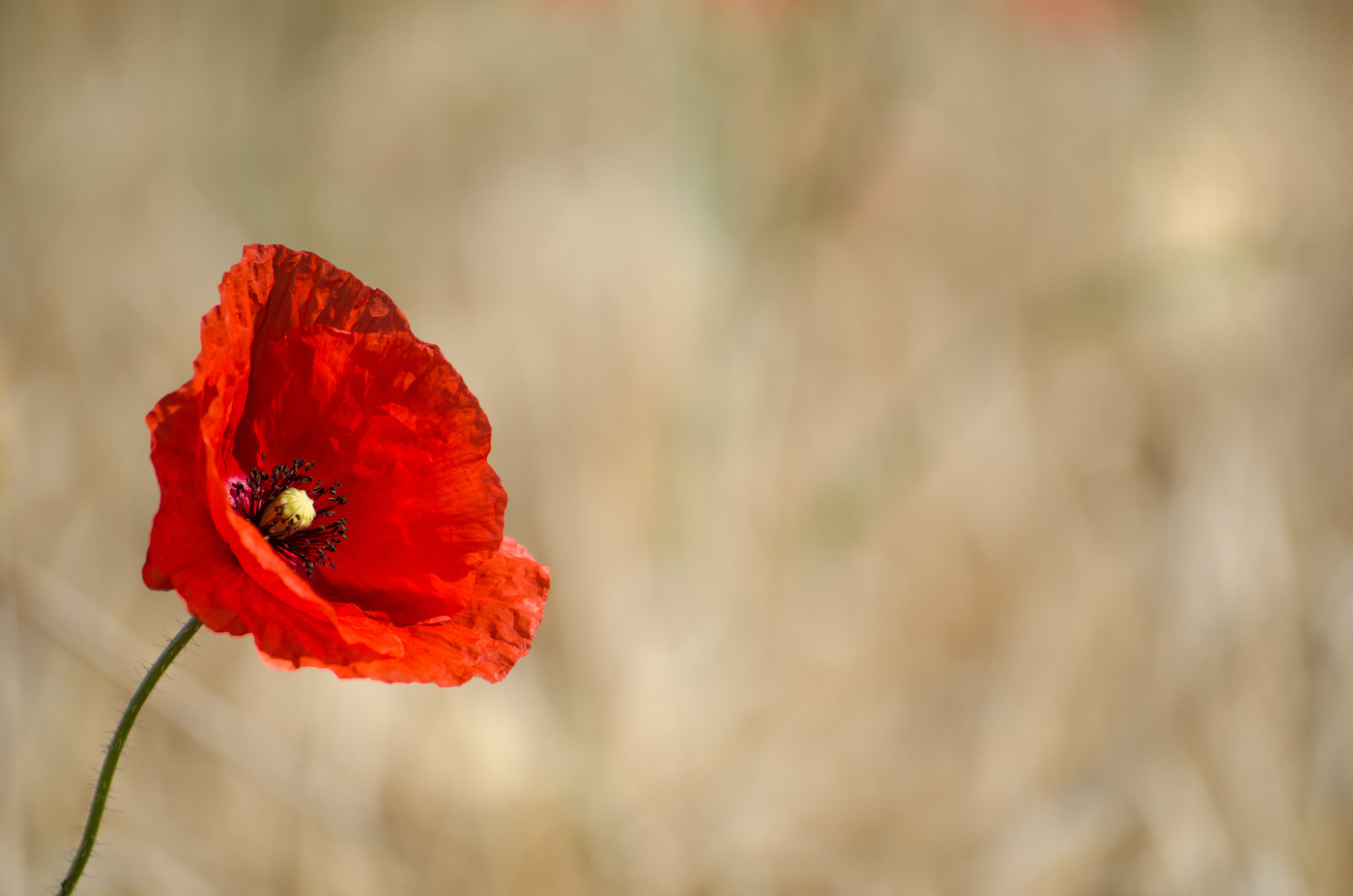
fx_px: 9001
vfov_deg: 5.7
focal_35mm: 240
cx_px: 676
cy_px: 448
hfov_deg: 8.6
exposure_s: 1/1600
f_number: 5.6
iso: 200
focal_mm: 160
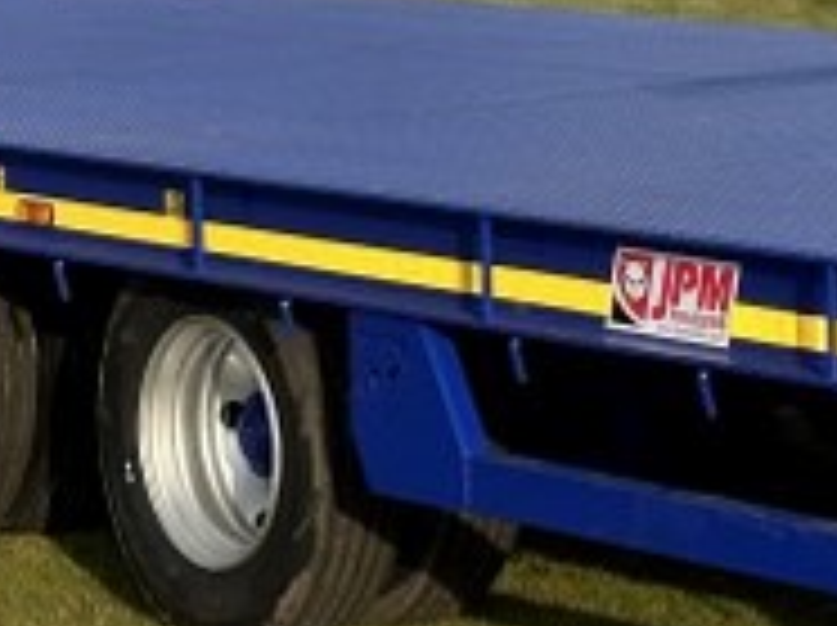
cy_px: -329
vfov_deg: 7.0
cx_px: 652
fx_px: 4999
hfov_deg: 9.6
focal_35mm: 207
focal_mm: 6.86
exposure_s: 1/2358
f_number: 1.78
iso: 64
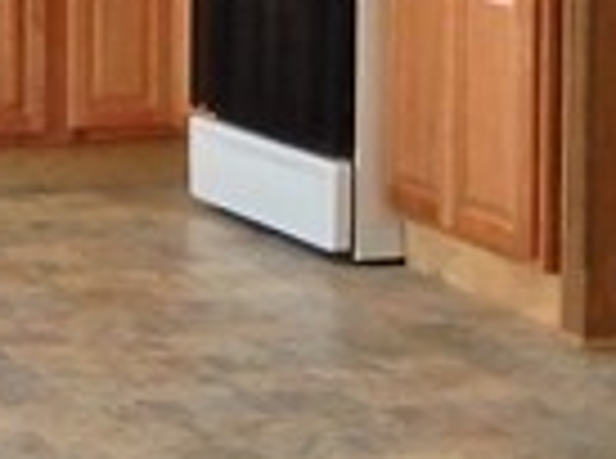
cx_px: -135
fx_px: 3195
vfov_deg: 8.0
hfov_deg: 10.8
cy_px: -248
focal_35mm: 180
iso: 200
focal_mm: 4.3
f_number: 3.4
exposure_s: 1/30
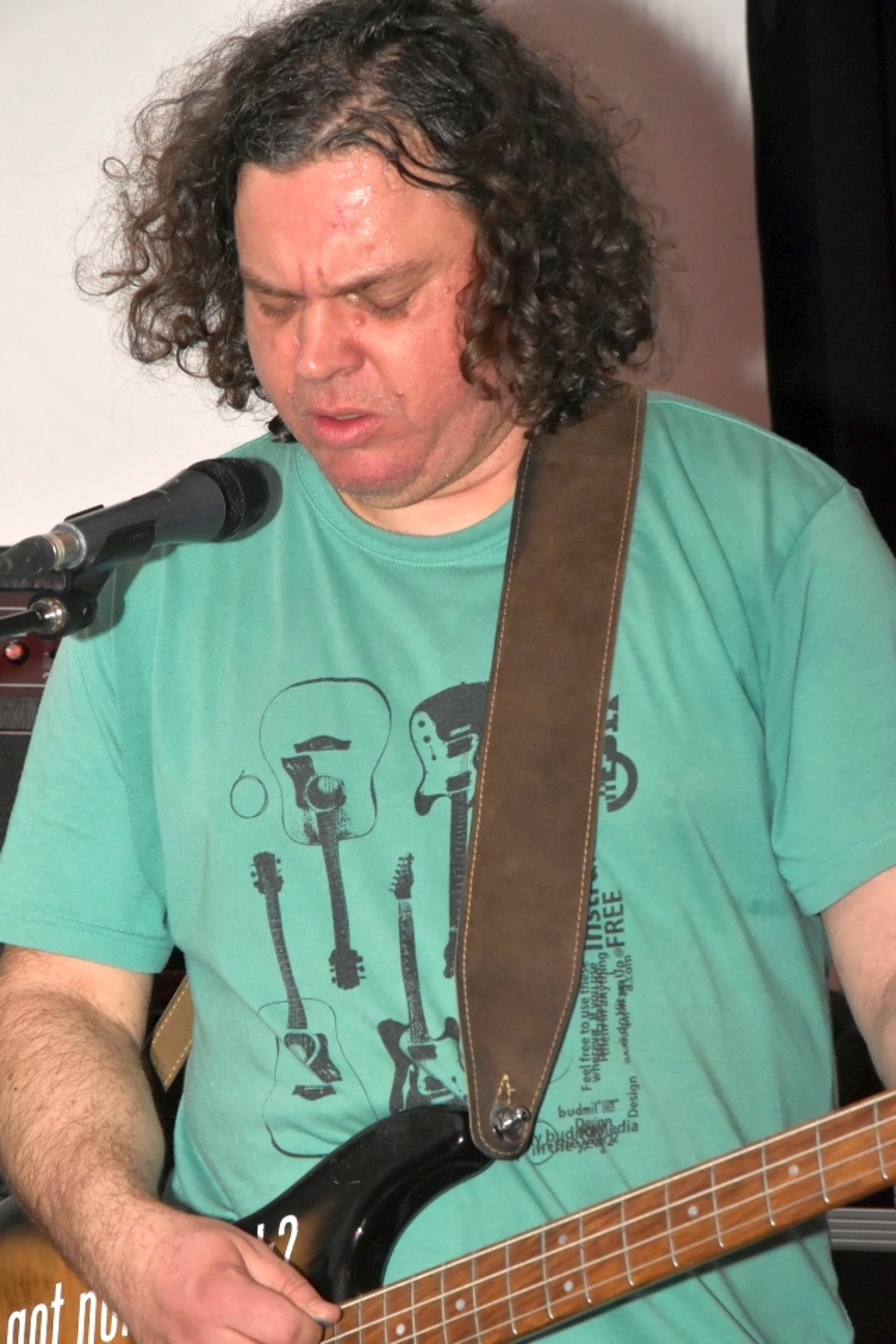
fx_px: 5880
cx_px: 448
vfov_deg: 13.0
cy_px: 672
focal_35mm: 158
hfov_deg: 8.7
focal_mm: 105
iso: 3200
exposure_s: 1/60
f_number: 10
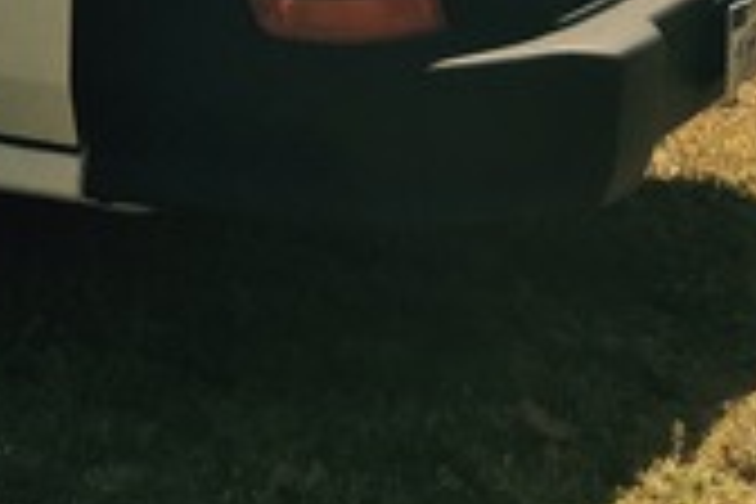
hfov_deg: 13.3
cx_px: -428
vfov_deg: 9.1
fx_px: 3024
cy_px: -428
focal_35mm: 144
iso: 32
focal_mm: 4.15
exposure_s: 1/2083
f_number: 2.2
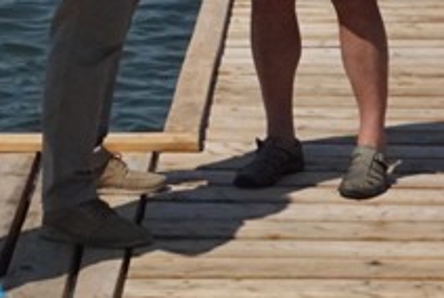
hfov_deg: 10.9
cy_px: -240
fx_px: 2322
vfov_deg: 7.1
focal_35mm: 188
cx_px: 163
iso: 1600
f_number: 11
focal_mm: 26
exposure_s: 1/4000
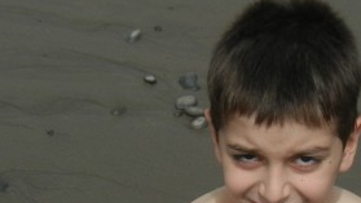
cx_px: 217
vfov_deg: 10.1
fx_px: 1149
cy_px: 176
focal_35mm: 120
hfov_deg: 17.8
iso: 160
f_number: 7
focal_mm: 5.4
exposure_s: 1/740
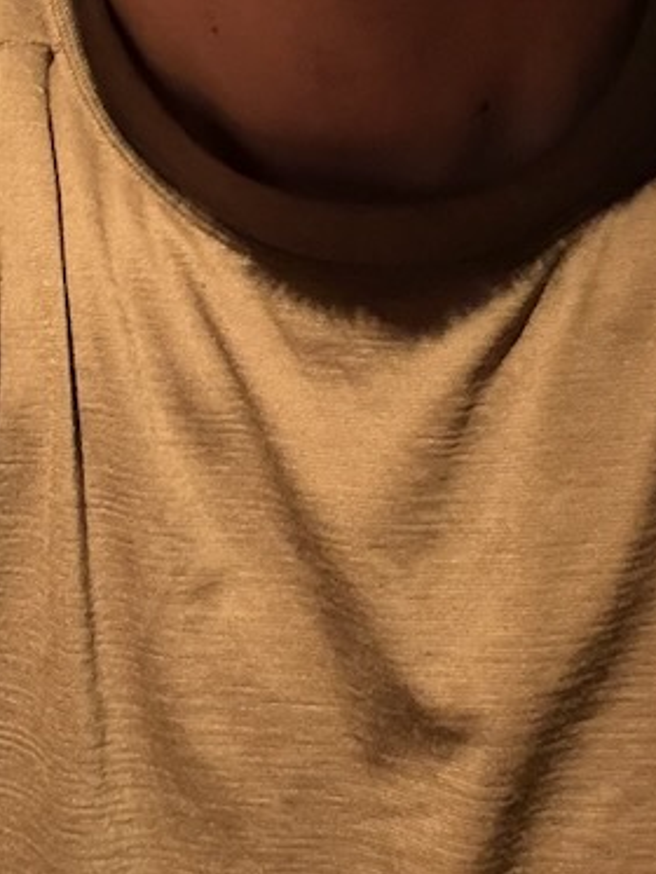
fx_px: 2273
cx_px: 49
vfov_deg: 19.1
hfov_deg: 16.2
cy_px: -433
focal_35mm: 90
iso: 320
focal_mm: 2.71
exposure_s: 1/27
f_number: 1.9
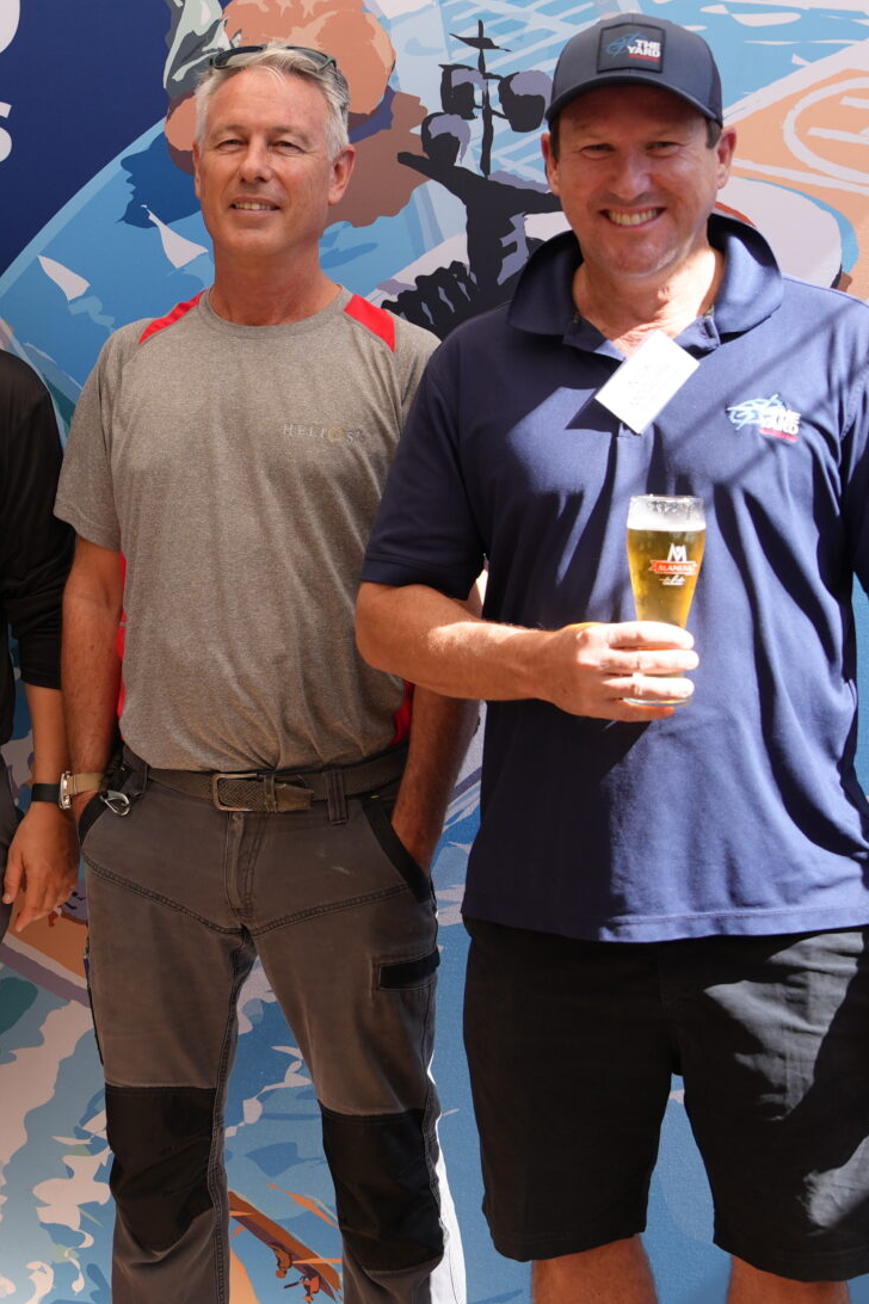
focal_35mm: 68
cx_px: 113
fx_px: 2462
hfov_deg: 19.7
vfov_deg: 29.6
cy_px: 617
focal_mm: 29
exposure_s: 1/200
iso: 100
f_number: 4
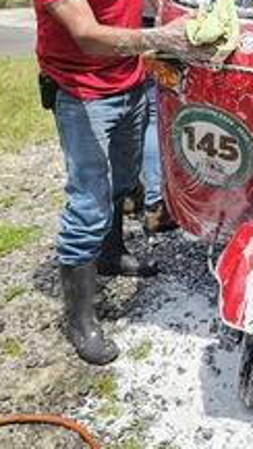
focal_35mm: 58
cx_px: 332
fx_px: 690
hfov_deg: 19.2
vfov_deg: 34.9
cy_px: 93
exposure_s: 1/369
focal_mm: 6.3
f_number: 1.7
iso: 10
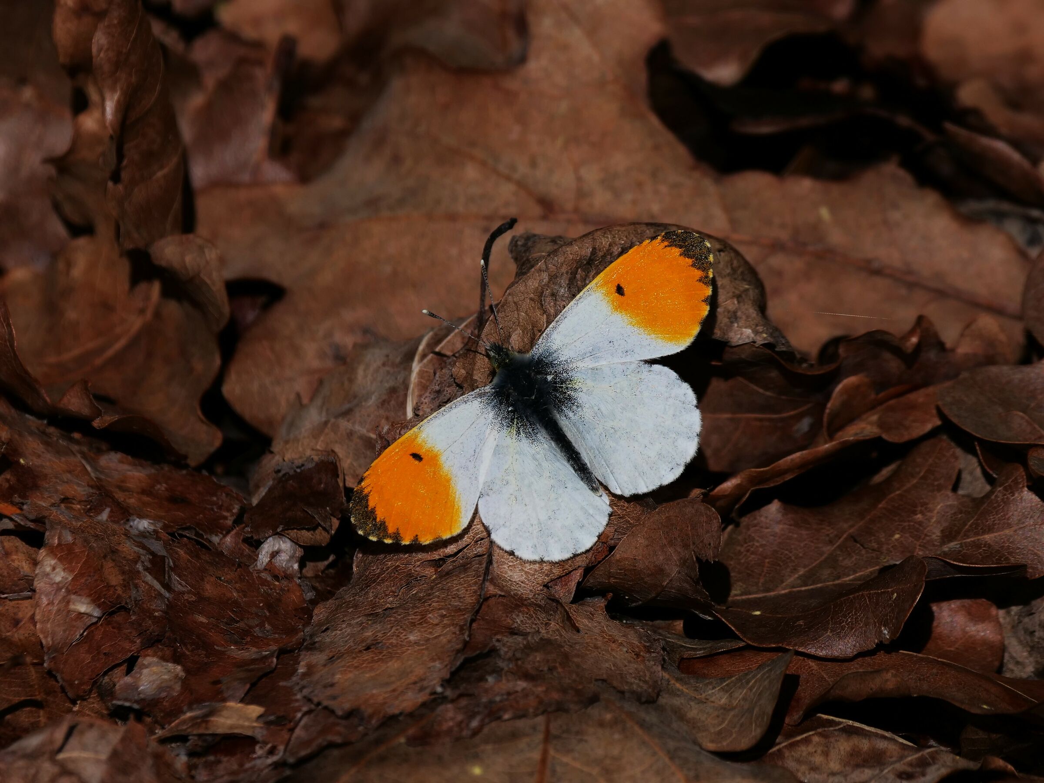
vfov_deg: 1.9
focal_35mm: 800
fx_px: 24128
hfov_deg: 2.5
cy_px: 392
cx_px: 522
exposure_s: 1/1000
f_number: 8
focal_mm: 400
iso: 100
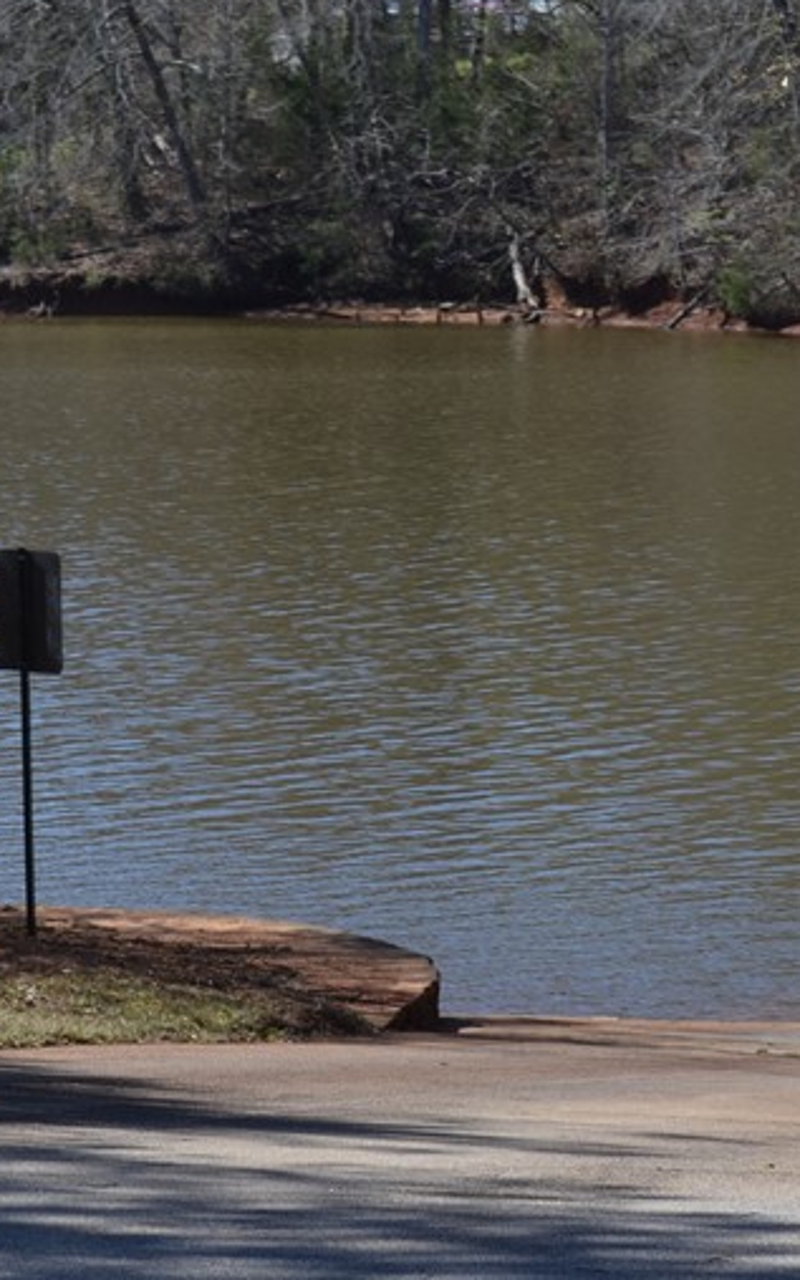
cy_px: 841
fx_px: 5022
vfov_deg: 14.5
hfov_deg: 9.0
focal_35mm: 144
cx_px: 810
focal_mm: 44
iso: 100
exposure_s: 1/200
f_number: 7.1
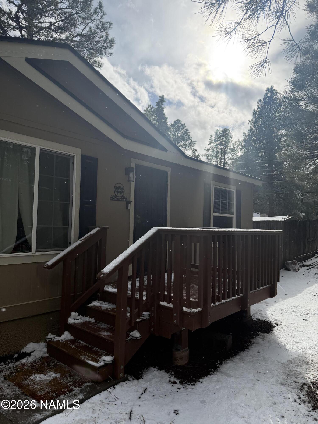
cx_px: 159
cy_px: 212
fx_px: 294
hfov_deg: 56.8
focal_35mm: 24
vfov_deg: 71.6
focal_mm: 6.76
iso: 100
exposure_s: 1/6711
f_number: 1.78
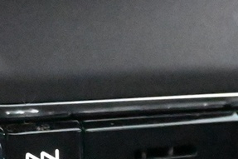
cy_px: 142
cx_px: -191
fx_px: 1624
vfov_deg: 5.6
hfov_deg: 8.1
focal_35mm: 246
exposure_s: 1/50
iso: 22800
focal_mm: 29
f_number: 4.8
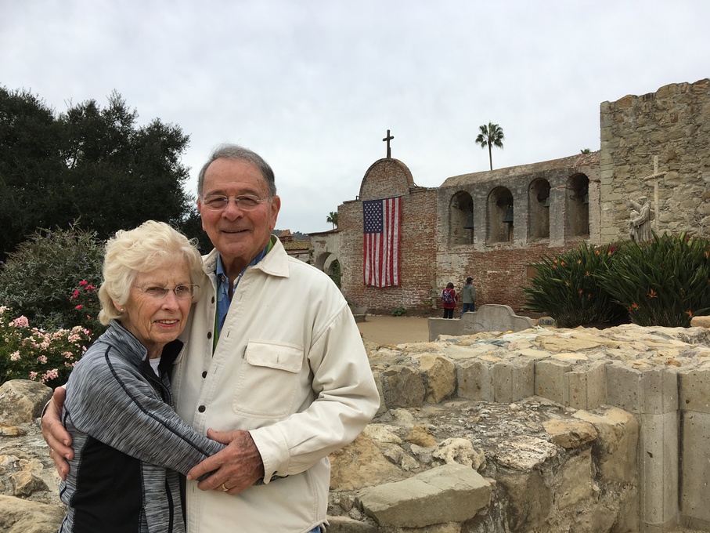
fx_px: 595
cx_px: 355
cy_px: 266
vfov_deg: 48.2
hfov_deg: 61.7
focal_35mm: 29
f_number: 2.2
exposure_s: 1/974
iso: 25
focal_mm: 4.15
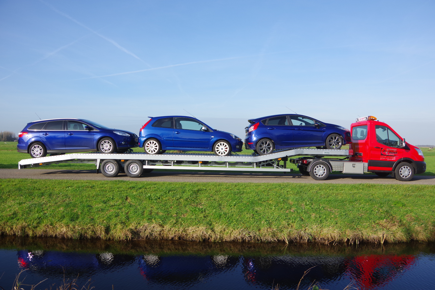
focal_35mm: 27
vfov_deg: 47.9
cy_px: 145
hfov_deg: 67.4
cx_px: 218
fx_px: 326
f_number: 5.6
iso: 200
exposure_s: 1/500
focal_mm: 18
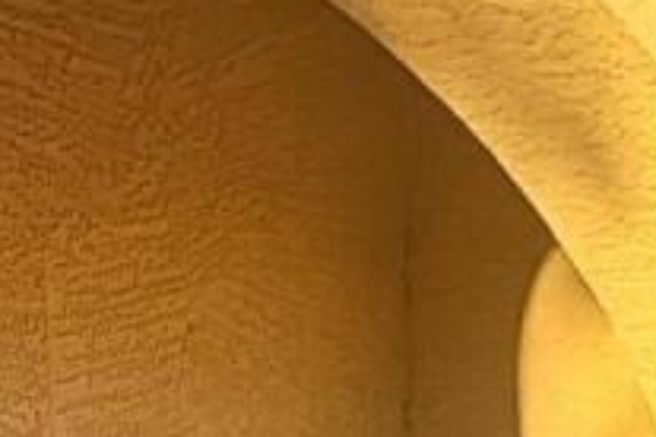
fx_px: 4391
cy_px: 922
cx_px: 136
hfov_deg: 8.5
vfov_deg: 5.6
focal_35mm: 241
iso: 40
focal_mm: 5
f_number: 1.8
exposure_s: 1/122
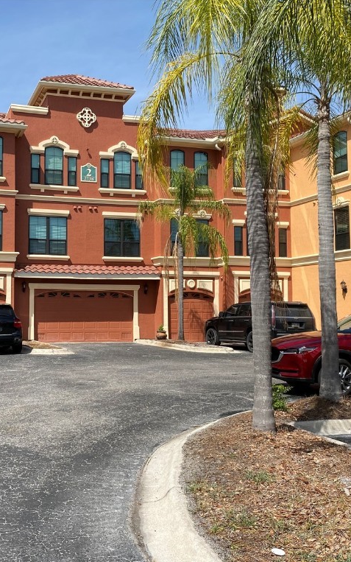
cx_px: 78
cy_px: 281
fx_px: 566
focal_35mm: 37
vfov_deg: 52.7
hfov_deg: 33.6
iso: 32
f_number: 1.8
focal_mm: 4.25
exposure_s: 1/2755
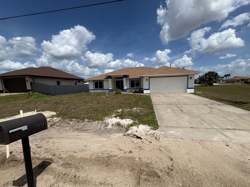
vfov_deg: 81.7
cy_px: 99
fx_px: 108
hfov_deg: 98.2
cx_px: 128
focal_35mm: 15
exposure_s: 1/4132
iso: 50
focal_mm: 2.22
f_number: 2.2
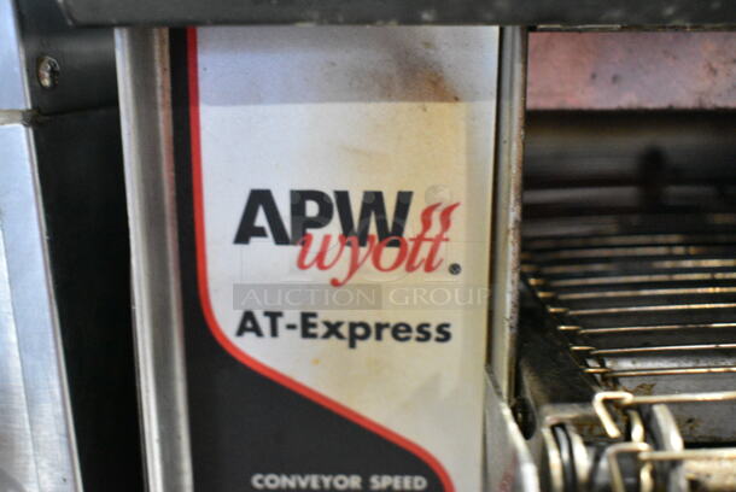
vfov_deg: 30.9
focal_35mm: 44
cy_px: 246
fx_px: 890
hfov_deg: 44.9
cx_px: 368
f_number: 5
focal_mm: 29
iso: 6400
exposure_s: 1/100
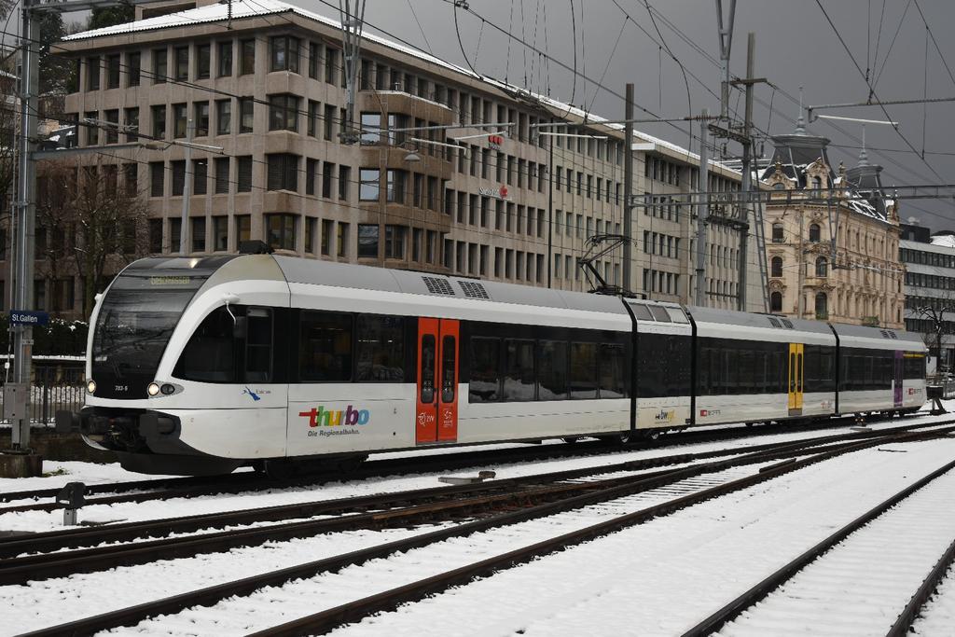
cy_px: 318
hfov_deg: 38.9
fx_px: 1353
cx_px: 478
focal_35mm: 51
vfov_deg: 26.5
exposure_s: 1/125
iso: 200
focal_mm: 34
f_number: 5.6
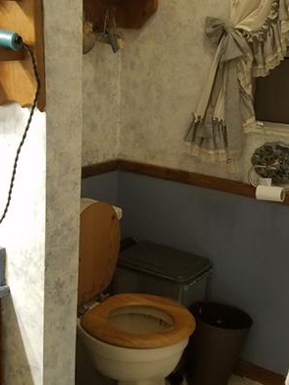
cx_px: 218
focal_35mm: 51
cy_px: 157
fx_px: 568
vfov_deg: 37.4
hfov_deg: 28.1
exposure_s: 1/30
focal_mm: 4.2
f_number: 1.7
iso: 160
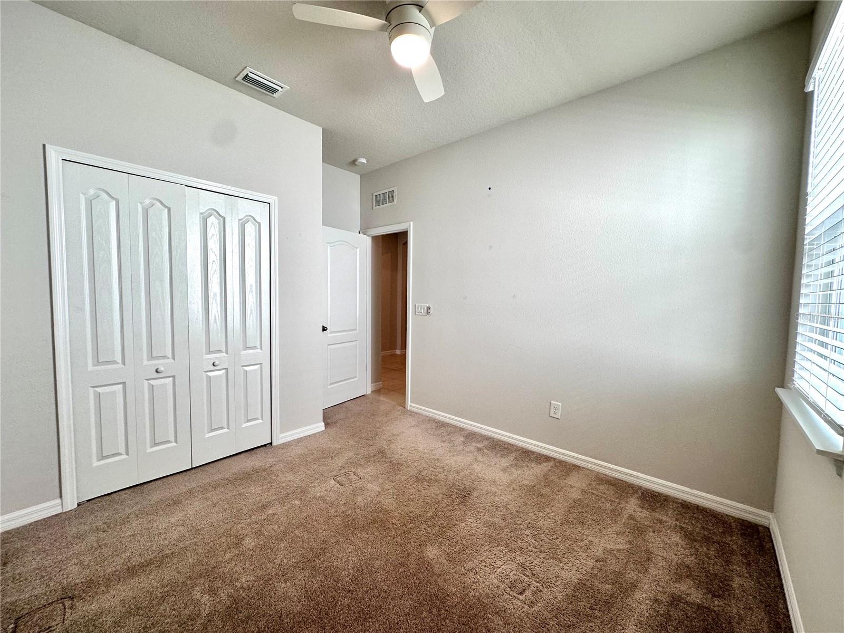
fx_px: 341
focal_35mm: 14
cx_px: 422
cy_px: 316
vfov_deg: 85.7
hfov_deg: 102.1
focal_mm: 2.22
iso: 125
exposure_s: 1/120
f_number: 2.2
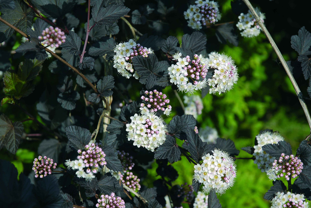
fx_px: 908
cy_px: 104
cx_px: 156
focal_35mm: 105
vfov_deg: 13.1
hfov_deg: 19.4
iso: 125
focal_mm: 70
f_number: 6.3
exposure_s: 1/350
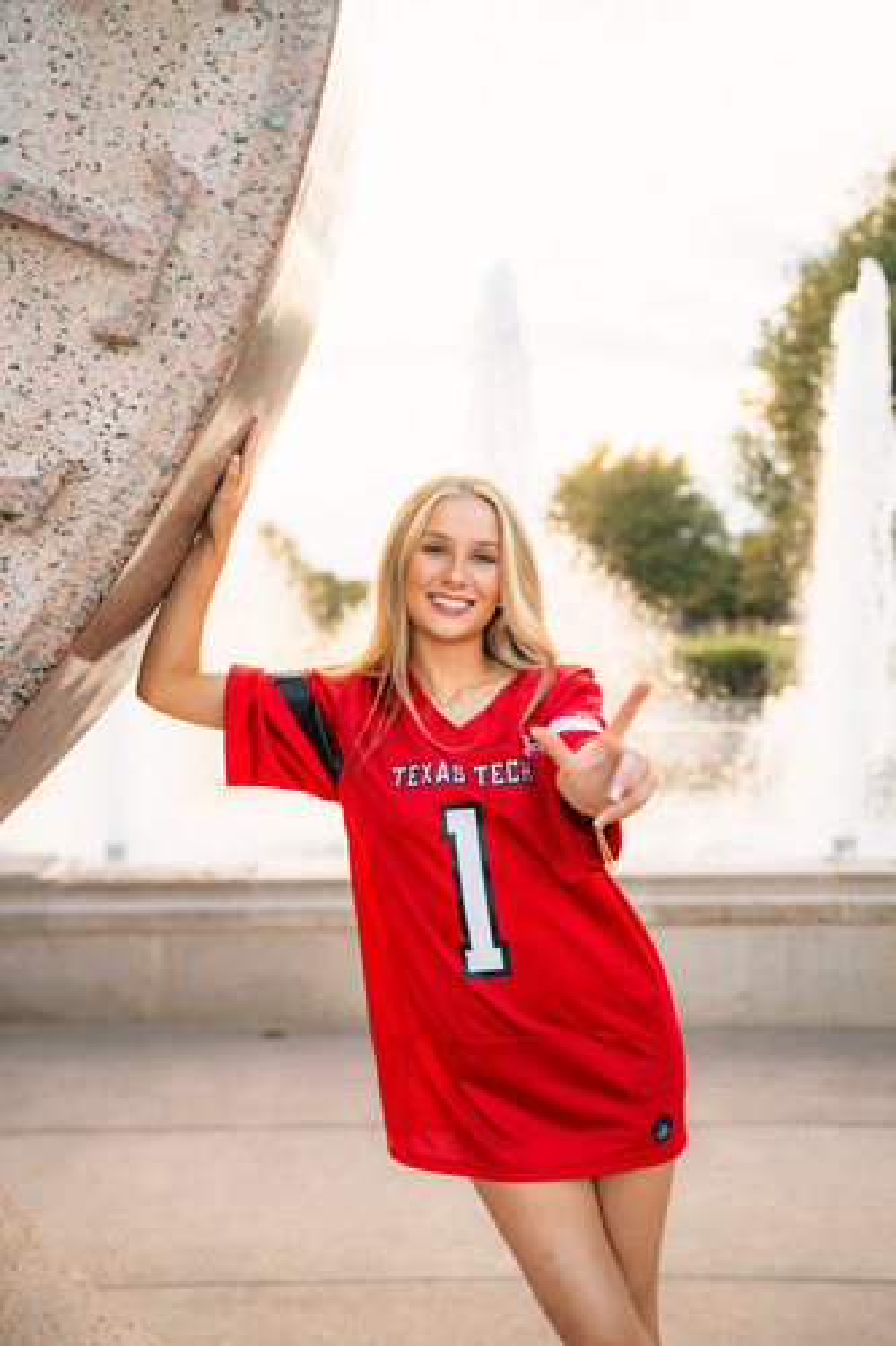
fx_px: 1606
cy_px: 673
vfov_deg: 45.4
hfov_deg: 31.2
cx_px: 448
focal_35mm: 43
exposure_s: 1/400
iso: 640
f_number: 2.5
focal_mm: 43
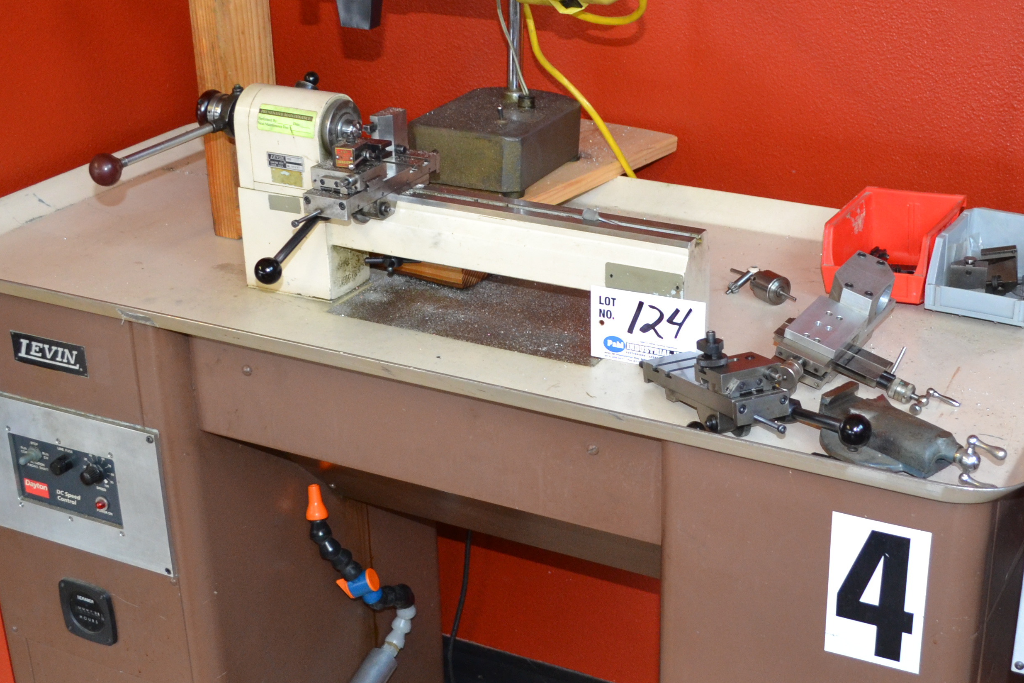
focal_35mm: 56
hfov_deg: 35.6
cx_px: 581
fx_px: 1593
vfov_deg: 24.2
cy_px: 374
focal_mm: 20
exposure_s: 1/60
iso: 800
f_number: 3.8
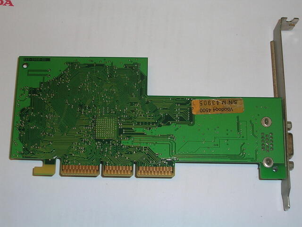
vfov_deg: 20.2
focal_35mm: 73
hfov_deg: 26.7
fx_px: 637
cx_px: 151
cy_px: 114
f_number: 3.8
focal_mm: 11.1
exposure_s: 1/60.1
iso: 50
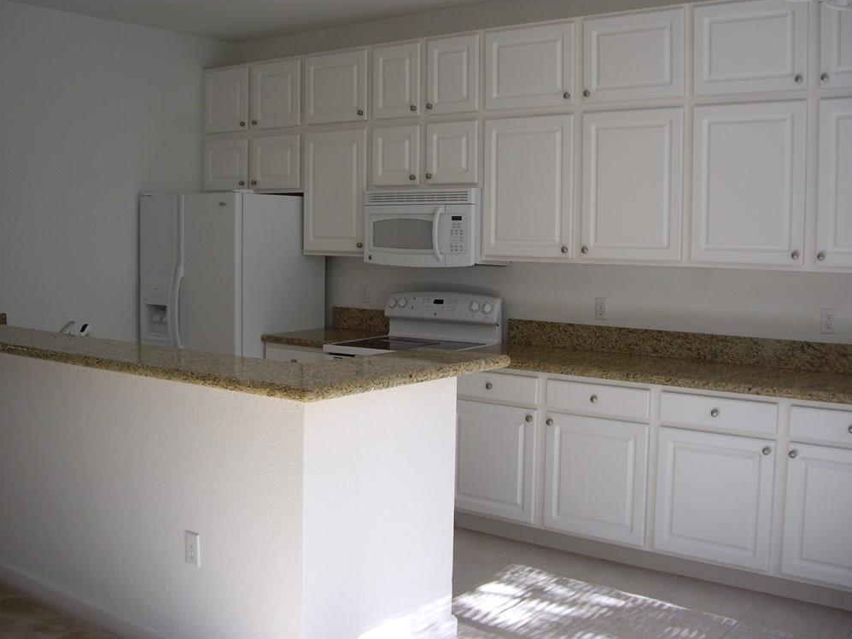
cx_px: 424
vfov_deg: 36.8
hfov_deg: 47.9
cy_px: 318
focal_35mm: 39
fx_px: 960
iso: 100
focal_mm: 7.9
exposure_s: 1/100
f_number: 2.8
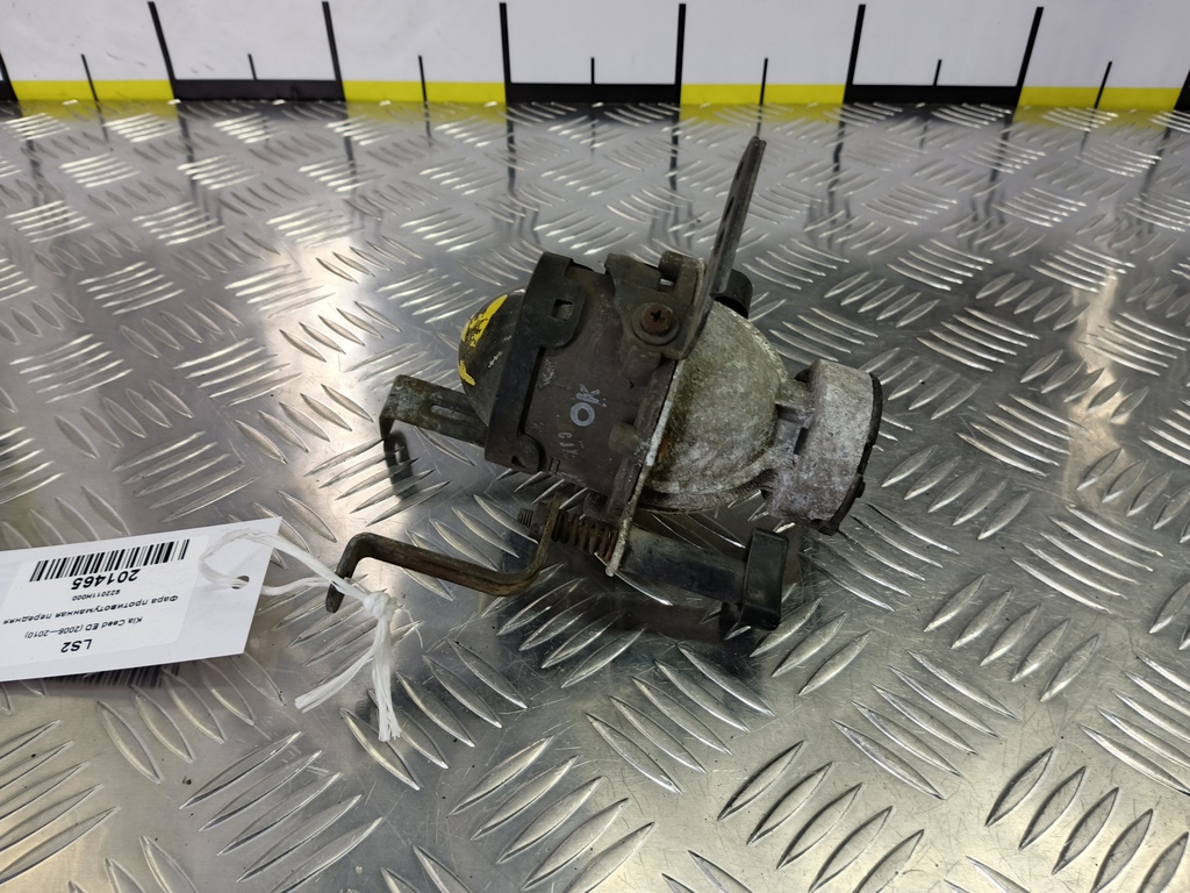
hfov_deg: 73.9
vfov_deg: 58.9
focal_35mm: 23
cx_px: 595
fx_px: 791
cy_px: 446
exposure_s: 1/33.3
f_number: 1.6
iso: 93
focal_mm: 4.11
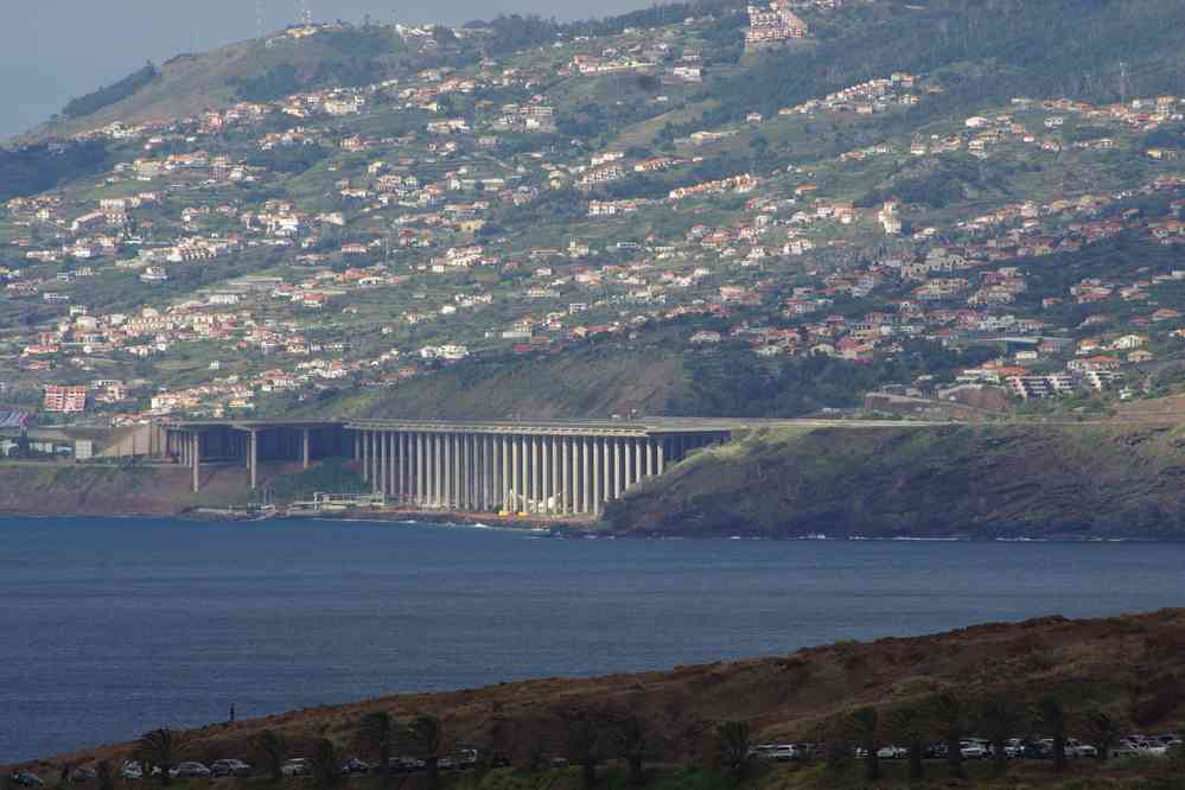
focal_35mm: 450
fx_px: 14811
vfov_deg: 3.1
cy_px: 395
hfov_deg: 4.6
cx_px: 592
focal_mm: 300
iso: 400
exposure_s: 1/320
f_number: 9
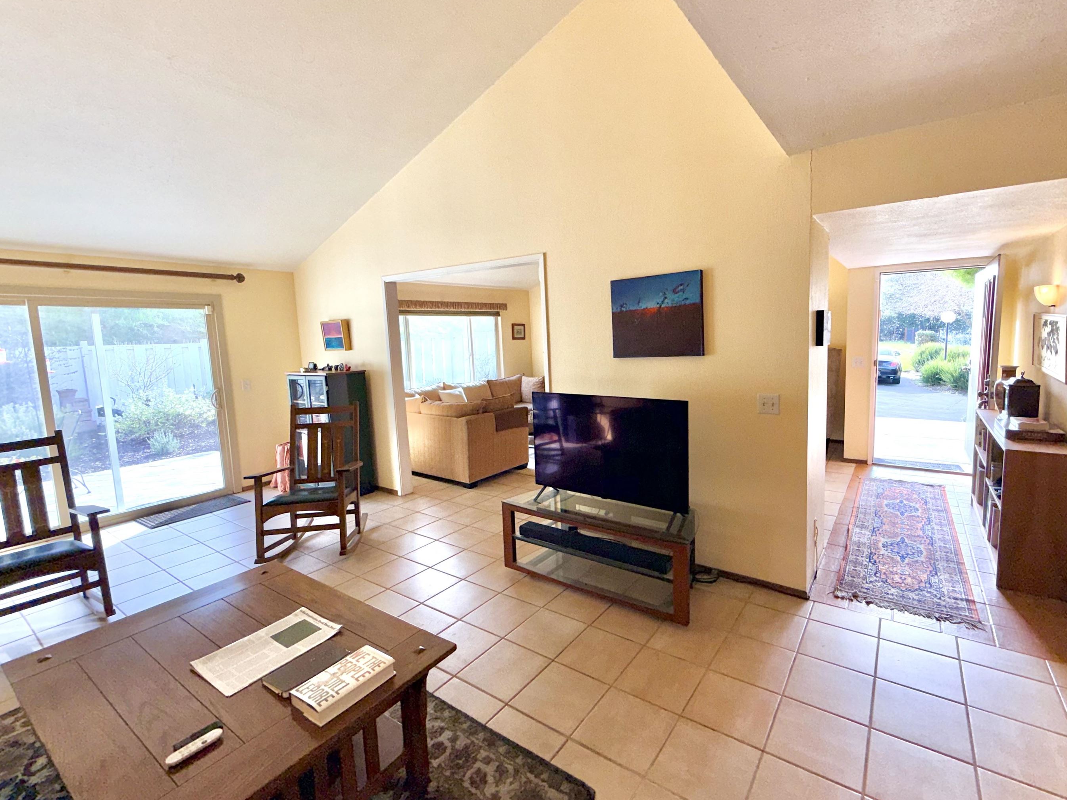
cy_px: 383
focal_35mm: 16
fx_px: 493
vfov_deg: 78.1
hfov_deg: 94.1
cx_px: 590
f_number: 2.2
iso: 20
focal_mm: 2.22
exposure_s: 1/122
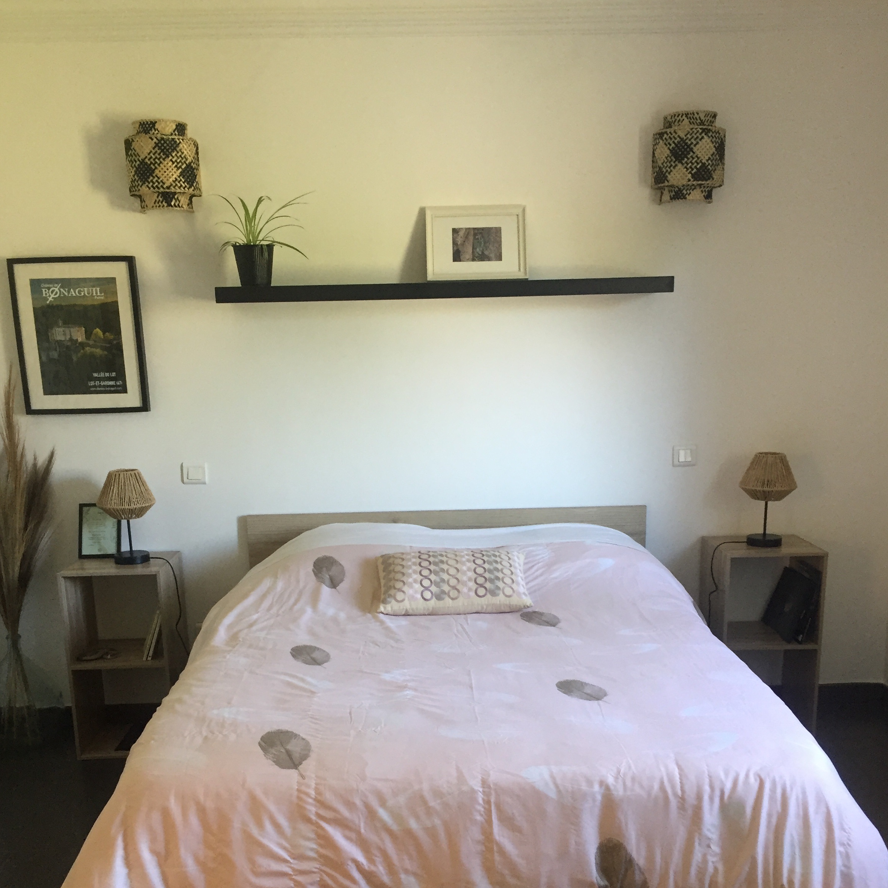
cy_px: 578
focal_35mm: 35
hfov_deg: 47.2
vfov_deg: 46.6
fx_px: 1016
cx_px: 438
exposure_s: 1/33
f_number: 2.2
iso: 125
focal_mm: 4.15
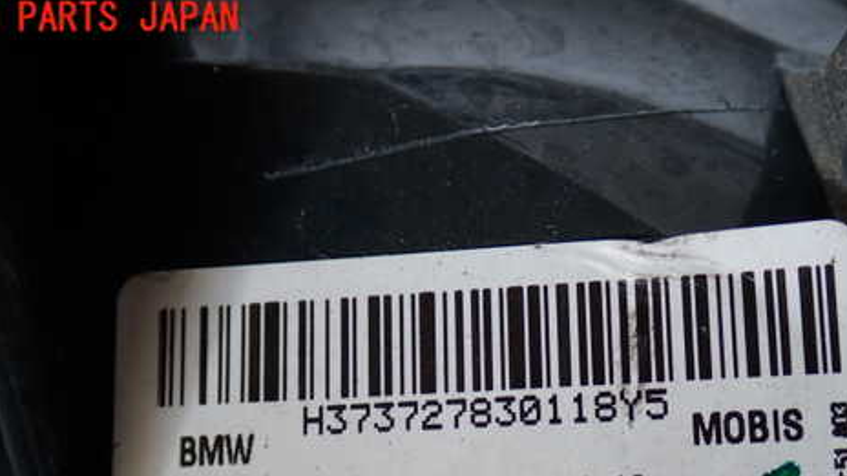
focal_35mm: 62
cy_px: 407
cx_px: 455
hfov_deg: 33.8
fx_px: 1392
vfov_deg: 19.1
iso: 200
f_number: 2.9
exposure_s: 1/50
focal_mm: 7.84
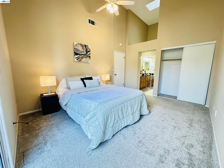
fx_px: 91
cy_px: 84
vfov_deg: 85.7
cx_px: 112
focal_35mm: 14
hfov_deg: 102.1
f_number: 2.2
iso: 200
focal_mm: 2.22
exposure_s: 1/60
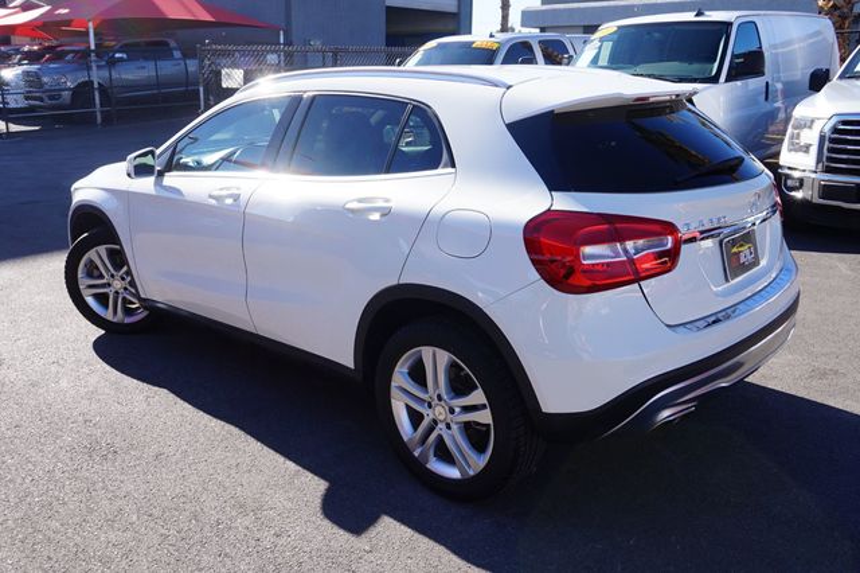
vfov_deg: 41.7
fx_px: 752
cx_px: 430
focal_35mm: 32
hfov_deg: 59.5
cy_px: 286
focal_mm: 21
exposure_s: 1/80
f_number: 10
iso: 100
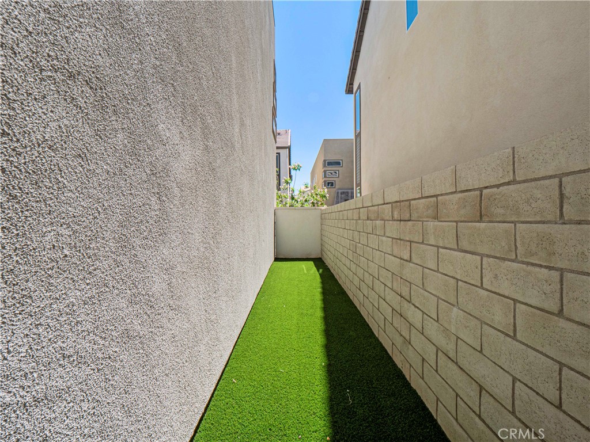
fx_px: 273
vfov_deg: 78.1
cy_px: 221
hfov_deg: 94.5
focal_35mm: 16
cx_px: 295
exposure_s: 1/320
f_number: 8
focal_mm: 8
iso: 200
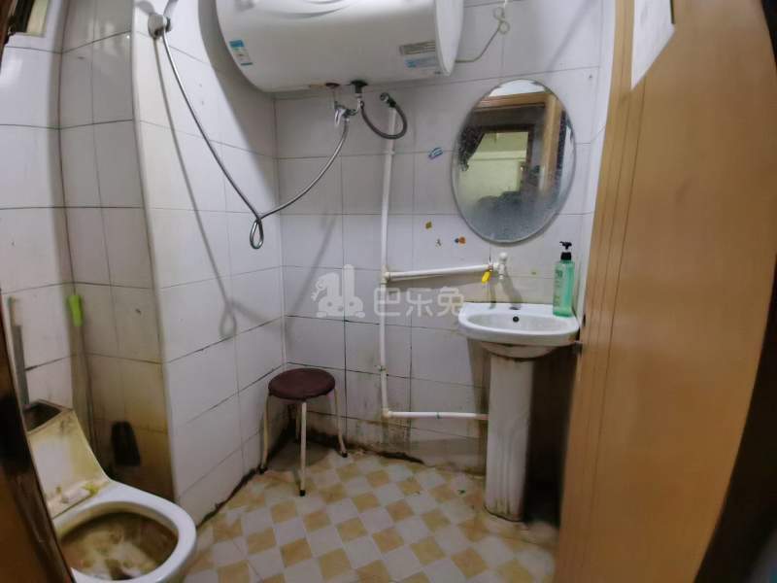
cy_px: 292
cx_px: 388
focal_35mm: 17
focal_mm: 1.78
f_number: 2.4
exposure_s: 1/16.7
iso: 640
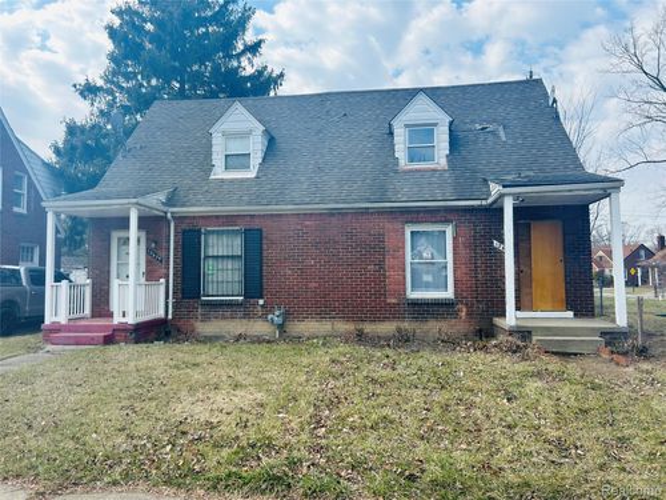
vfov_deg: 53.1
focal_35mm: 26
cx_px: 333
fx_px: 500
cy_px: 250
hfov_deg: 67.3
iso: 50
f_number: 1.5
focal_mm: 5.7
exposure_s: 1/2404
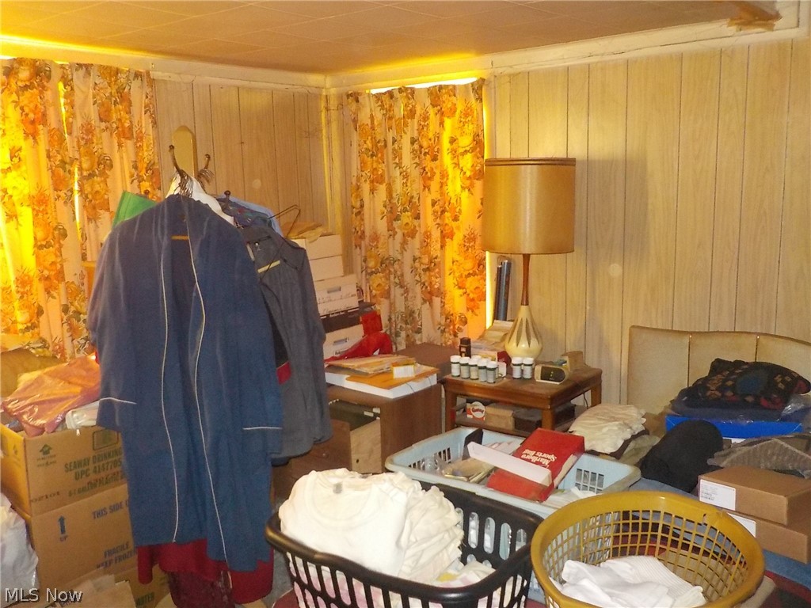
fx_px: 703
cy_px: 304
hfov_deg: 60.0
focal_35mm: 30
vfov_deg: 46.8
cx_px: 406
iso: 800
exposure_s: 1/4
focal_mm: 4.1
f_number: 3.3
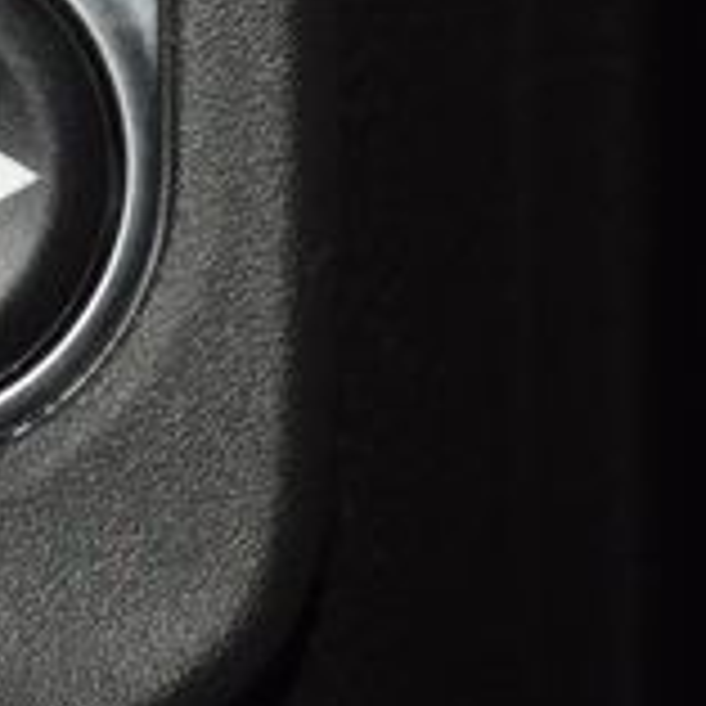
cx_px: -130
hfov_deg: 4.8
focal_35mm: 364
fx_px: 8399
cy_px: 38
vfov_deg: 4.8
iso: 100
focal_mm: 70
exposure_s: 1/125
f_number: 8
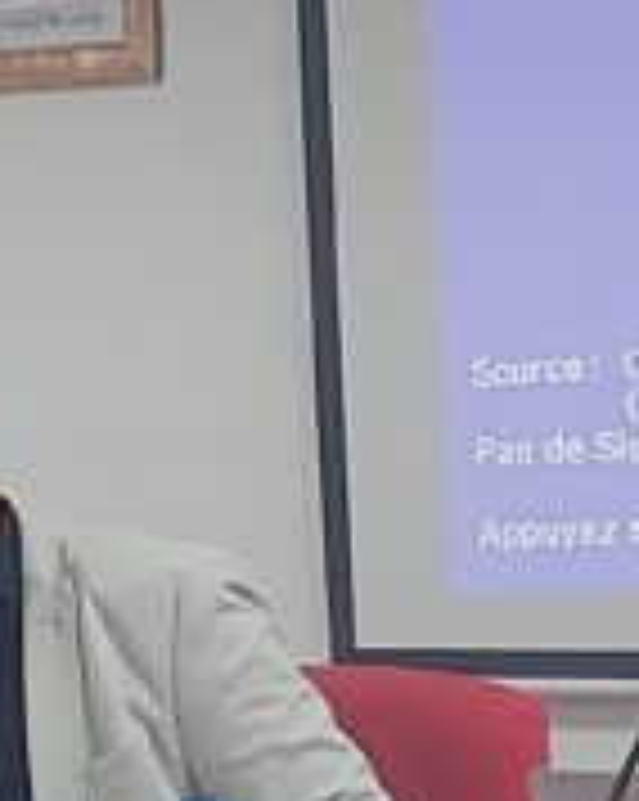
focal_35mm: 97
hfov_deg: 14.7
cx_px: -324
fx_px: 2297
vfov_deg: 19.6
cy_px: 644
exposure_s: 1/50
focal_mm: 5.06
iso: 320
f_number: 1.8
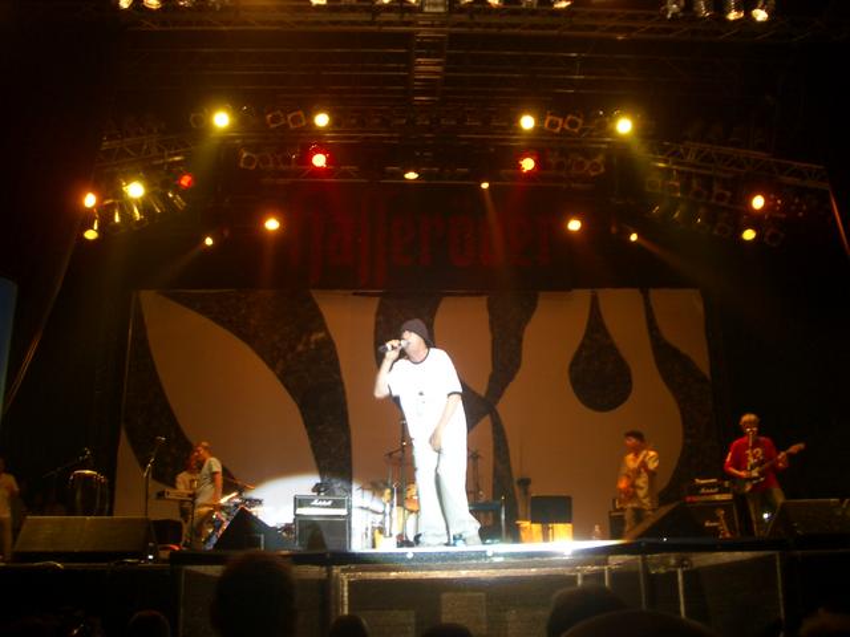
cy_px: 318
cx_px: 425
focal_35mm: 35
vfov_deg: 40.7
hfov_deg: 52.6
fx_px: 859
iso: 50
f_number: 2.6
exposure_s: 1/8
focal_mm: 5.8
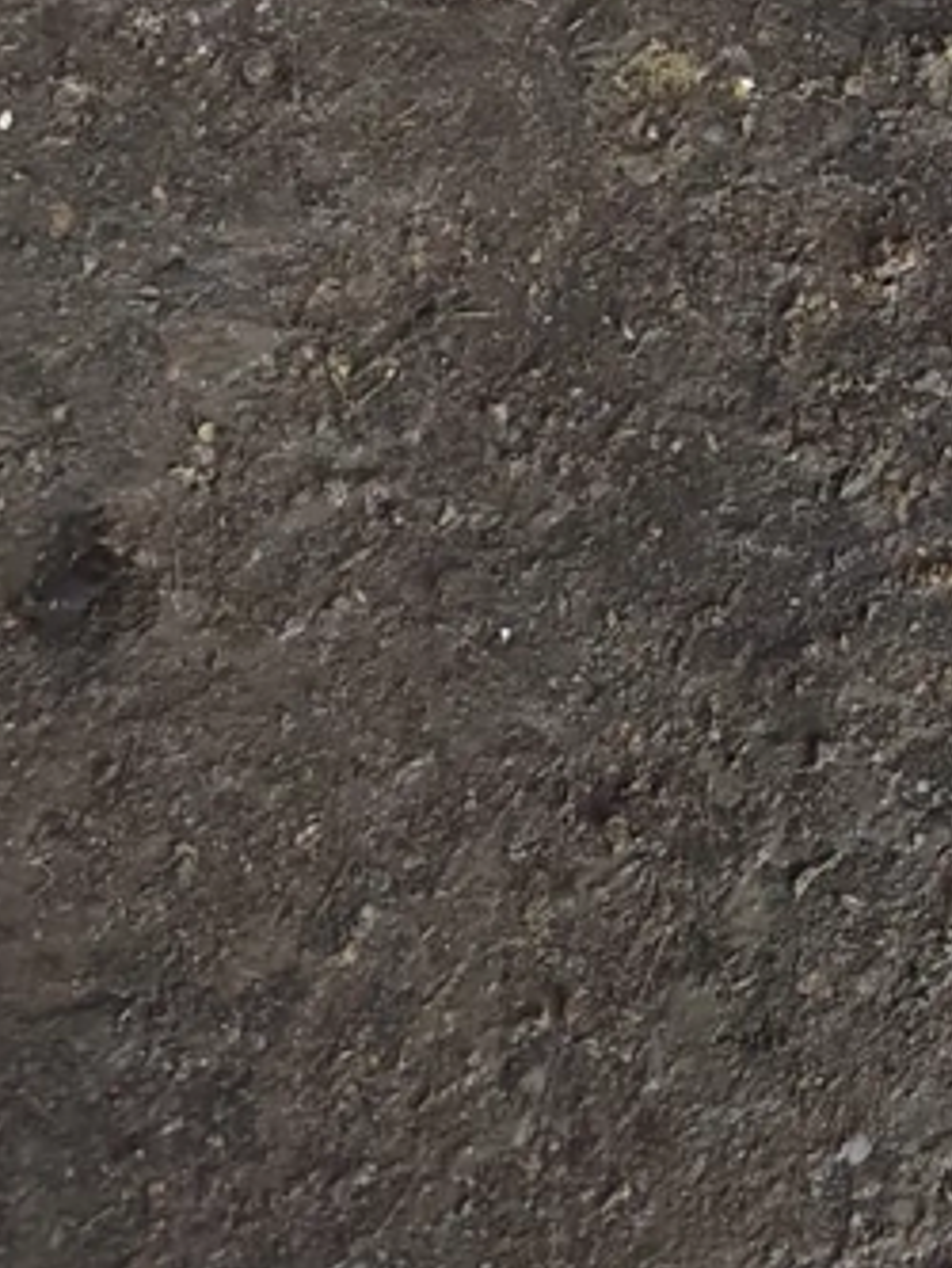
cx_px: 1858
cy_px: -1078
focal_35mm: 96
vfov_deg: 16.7
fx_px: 3518
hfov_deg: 13.4
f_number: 1.75
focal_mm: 5.25
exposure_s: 1/100
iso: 3341
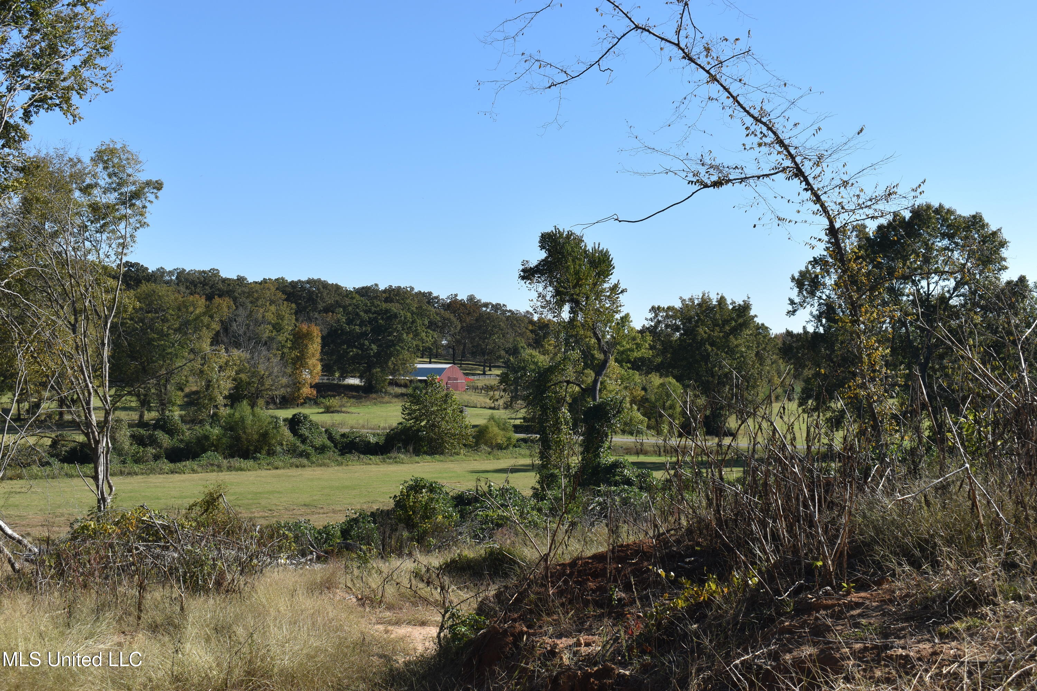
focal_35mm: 44
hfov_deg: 45.0
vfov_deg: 30.8
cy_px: 346
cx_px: 518
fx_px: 1253
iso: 100
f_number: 8
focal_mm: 29
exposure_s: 1/250
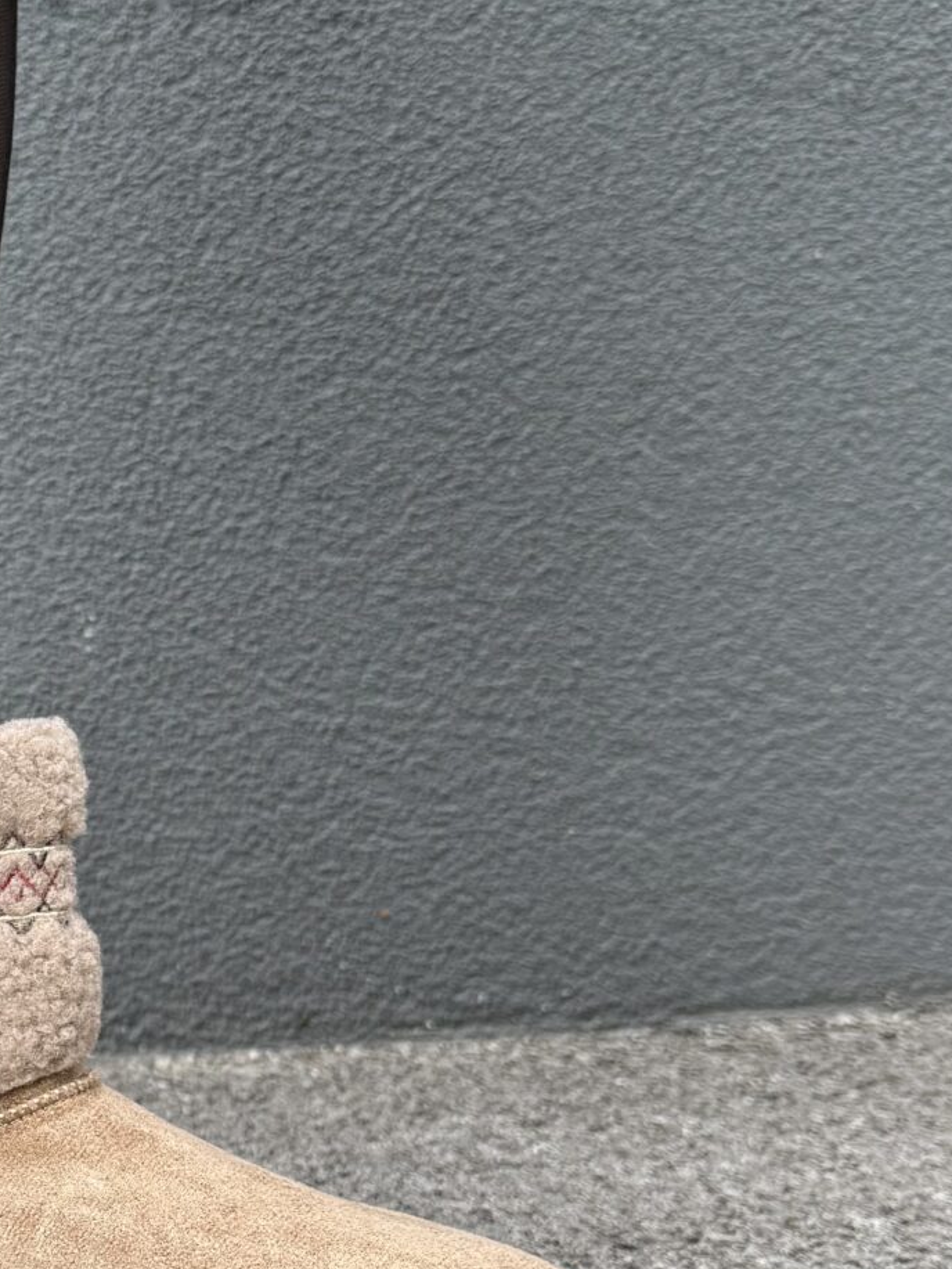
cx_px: -231
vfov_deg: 28.6
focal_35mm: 67
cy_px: 929
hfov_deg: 20.3
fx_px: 2456
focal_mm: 6.76
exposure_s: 1/348
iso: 80
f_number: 1.78
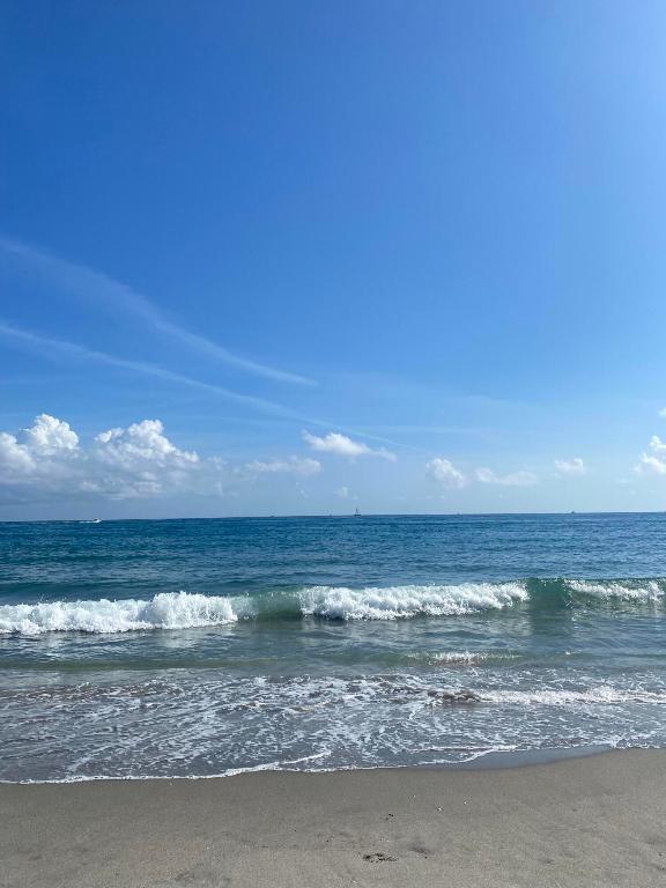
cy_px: 444
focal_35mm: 26
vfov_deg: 67.3
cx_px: 333
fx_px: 667
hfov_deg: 53.1
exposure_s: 1/6410
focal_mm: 4.25
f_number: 1.8
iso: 32
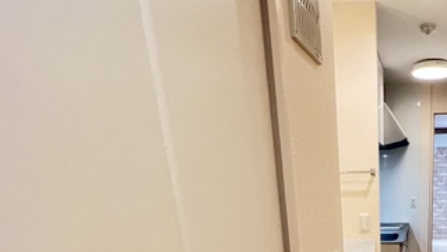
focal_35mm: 31
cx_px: 388
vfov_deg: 31.7
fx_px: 367
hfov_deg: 55.7
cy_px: 300
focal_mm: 1.57
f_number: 1.8
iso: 250
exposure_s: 1/60
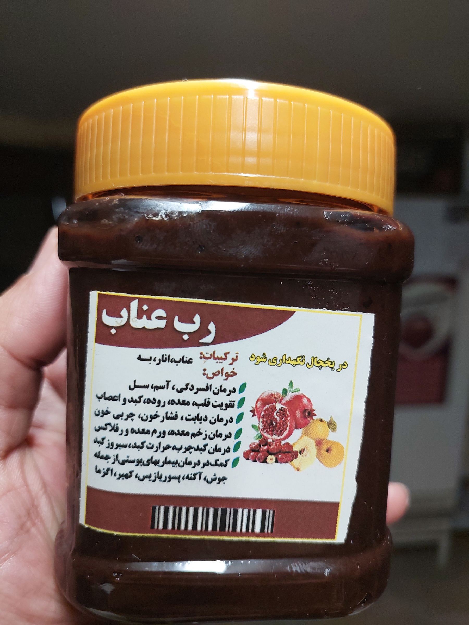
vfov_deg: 73.9
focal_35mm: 23
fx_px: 415
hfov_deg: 58.9
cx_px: 234
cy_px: 312
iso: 40
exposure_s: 1/50
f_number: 1.8
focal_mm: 5.06
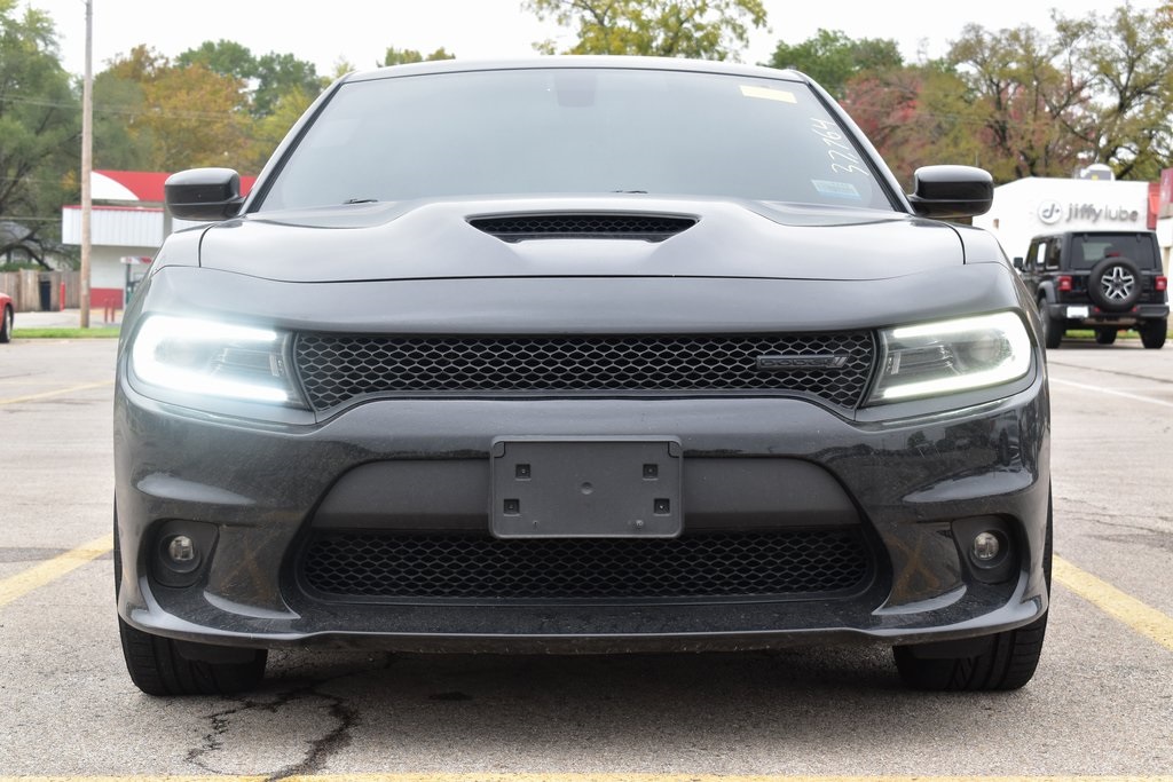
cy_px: 391
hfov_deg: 28.1
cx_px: 586
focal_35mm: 72
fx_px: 2346
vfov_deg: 18.9
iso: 400
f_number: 8
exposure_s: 1/60
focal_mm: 48
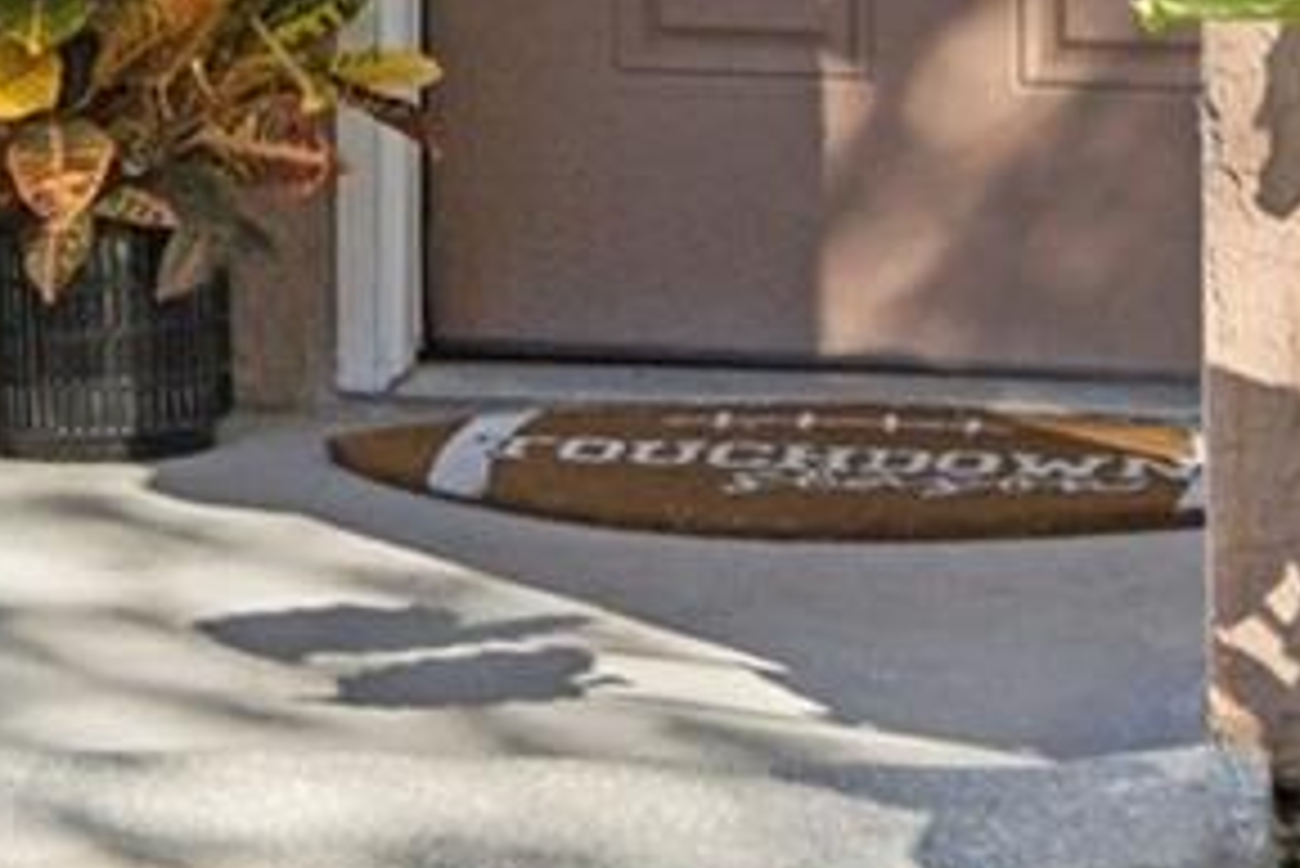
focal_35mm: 177
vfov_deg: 7.3
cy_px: -1205
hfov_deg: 11.6
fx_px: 6395
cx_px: 481
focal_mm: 32
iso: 400
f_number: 8
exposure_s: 1/640
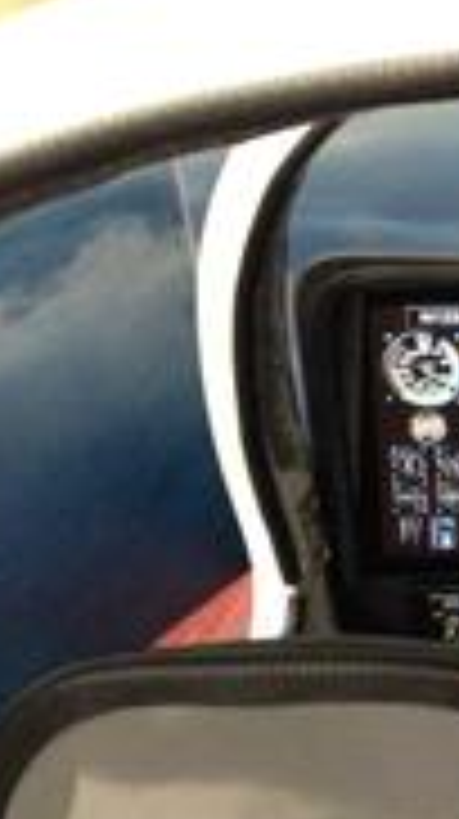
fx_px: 1714
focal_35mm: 79
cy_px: 572
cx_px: 850
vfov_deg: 26.7
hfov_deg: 13.5
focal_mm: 4.12
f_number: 2.4
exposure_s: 1/15
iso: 800
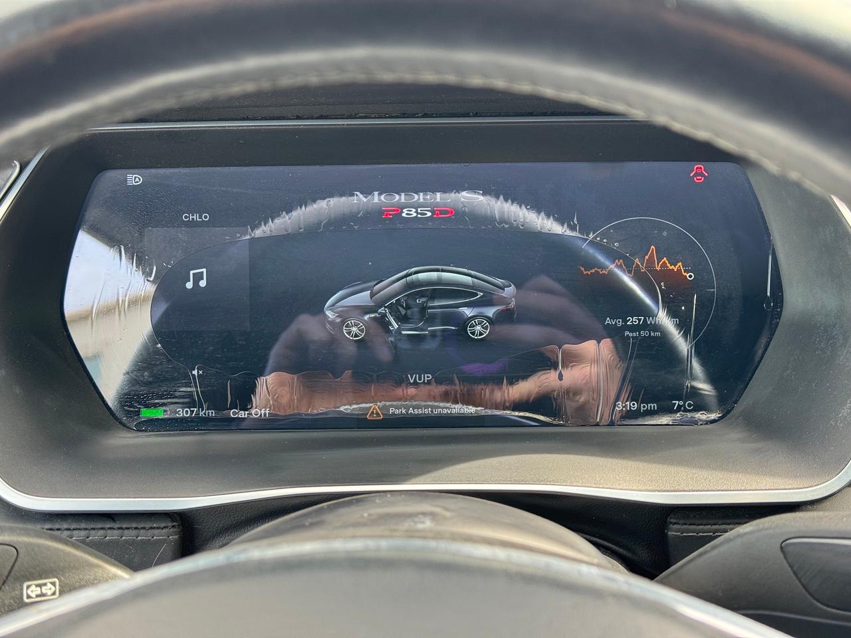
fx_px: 1180
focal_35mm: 48
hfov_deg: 39.7
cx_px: 426
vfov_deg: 30.3
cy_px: 319
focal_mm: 6.76
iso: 80
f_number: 1.78
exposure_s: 1/121
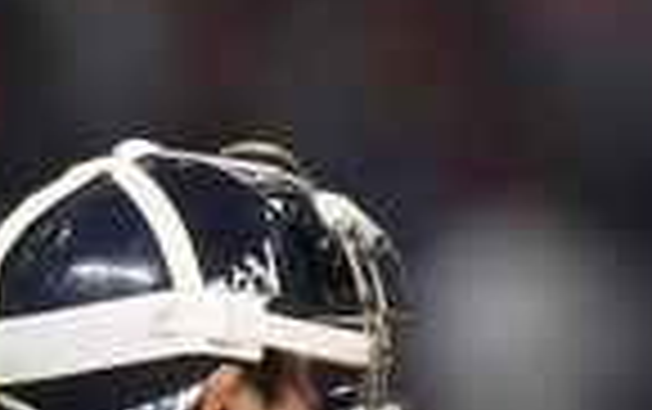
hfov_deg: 0.8
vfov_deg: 0.5
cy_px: 698
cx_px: 1066
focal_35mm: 2530
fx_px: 45008
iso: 4000
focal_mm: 400
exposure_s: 1/2000
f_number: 3.2
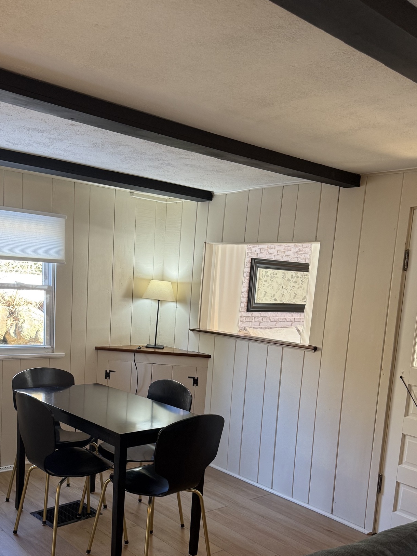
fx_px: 546
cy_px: 365
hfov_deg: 41.6
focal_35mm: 34
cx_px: 167
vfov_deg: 53.0
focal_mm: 6.76
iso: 200
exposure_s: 1/120
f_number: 1.78
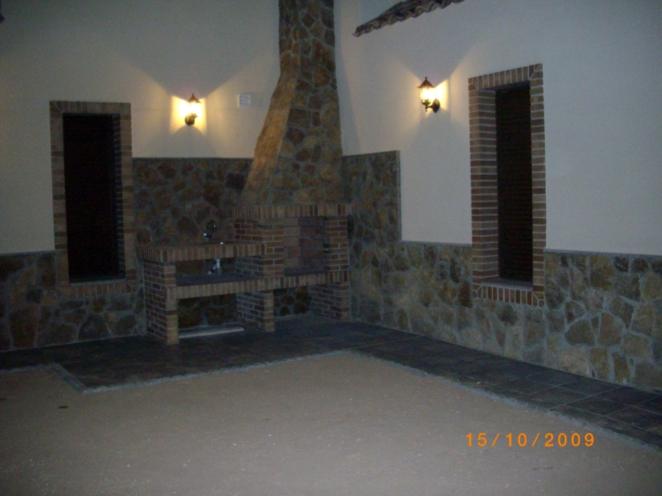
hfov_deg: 50.1
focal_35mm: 37
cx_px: 331
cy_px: 248
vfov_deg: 38.7
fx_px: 708
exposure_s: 1/50
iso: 400
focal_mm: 6.2
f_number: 2.8
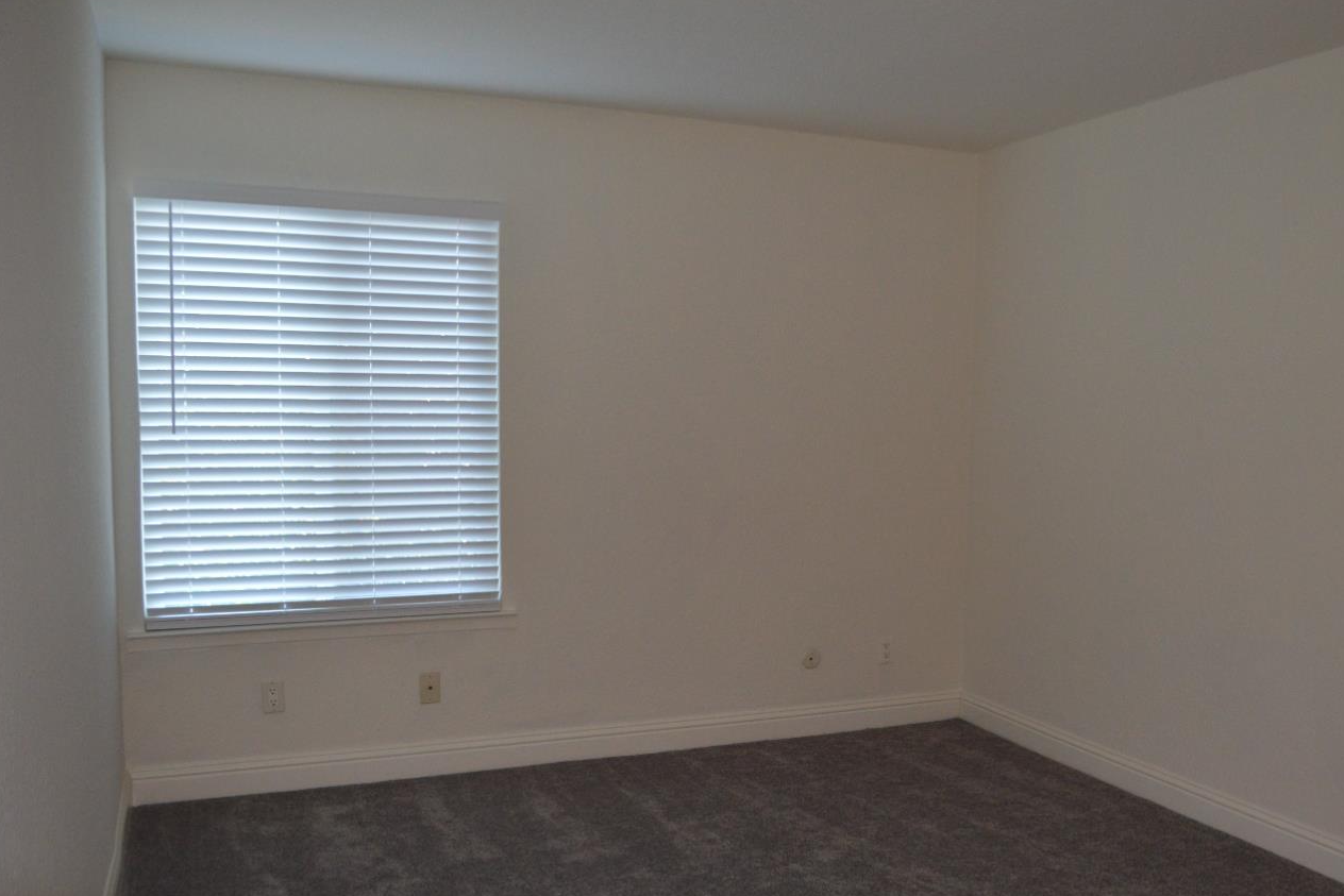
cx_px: 786
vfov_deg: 41.0
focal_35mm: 32
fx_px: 1195
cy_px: 519
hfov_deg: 58.4
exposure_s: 1/60
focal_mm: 18
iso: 1000
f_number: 3.5
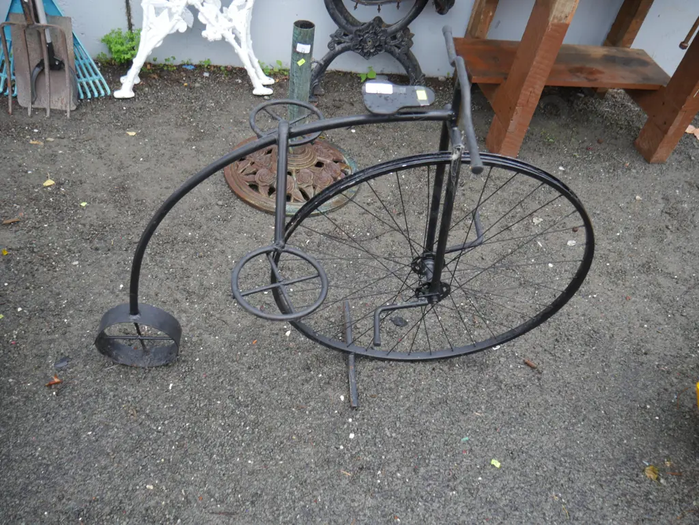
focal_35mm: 28
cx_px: 350
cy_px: 262
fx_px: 566
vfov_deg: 49.8
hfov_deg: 63.4
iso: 200
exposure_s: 1/60
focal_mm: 14
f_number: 3.5
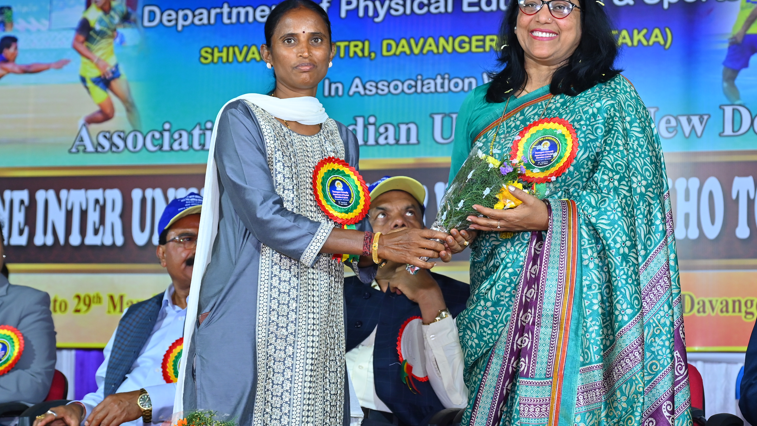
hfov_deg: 23.6
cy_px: 207
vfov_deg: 13.4
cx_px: 442
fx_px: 1807
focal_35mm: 90
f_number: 5
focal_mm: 70
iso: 1250
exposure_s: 1/160
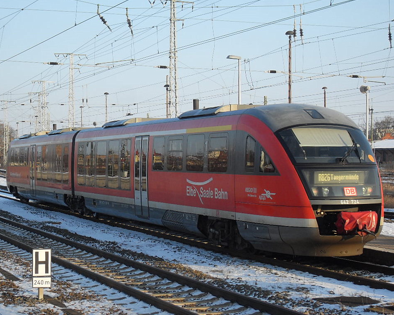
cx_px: 196
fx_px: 968
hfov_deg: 23.0
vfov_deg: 18.5
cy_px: 158
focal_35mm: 83
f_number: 4.4
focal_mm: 13.5
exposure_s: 1/250
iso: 80
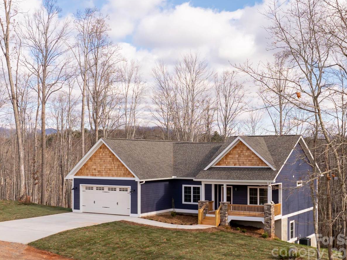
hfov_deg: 67.3
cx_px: 187
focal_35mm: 26
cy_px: 128
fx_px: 260
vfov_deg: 53.0
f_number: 2.8
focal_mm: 12.29
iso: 100
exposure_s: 1/1600
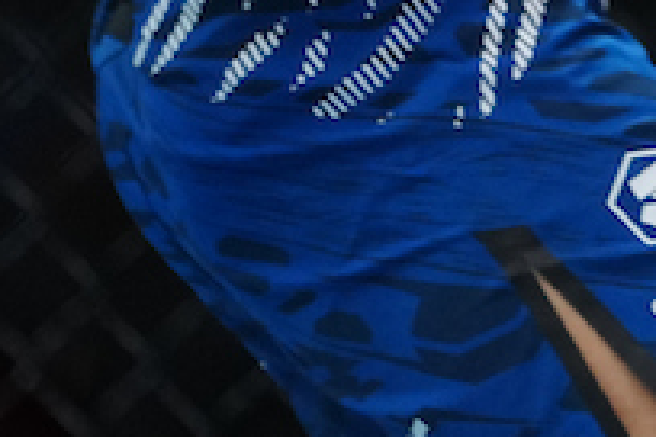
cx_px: 1019
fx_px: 16435
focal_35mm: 902
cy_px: -723
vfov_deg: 1.5
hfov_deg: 2.3
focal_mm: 153
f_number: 2.8
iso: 2000
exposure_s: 1/1250
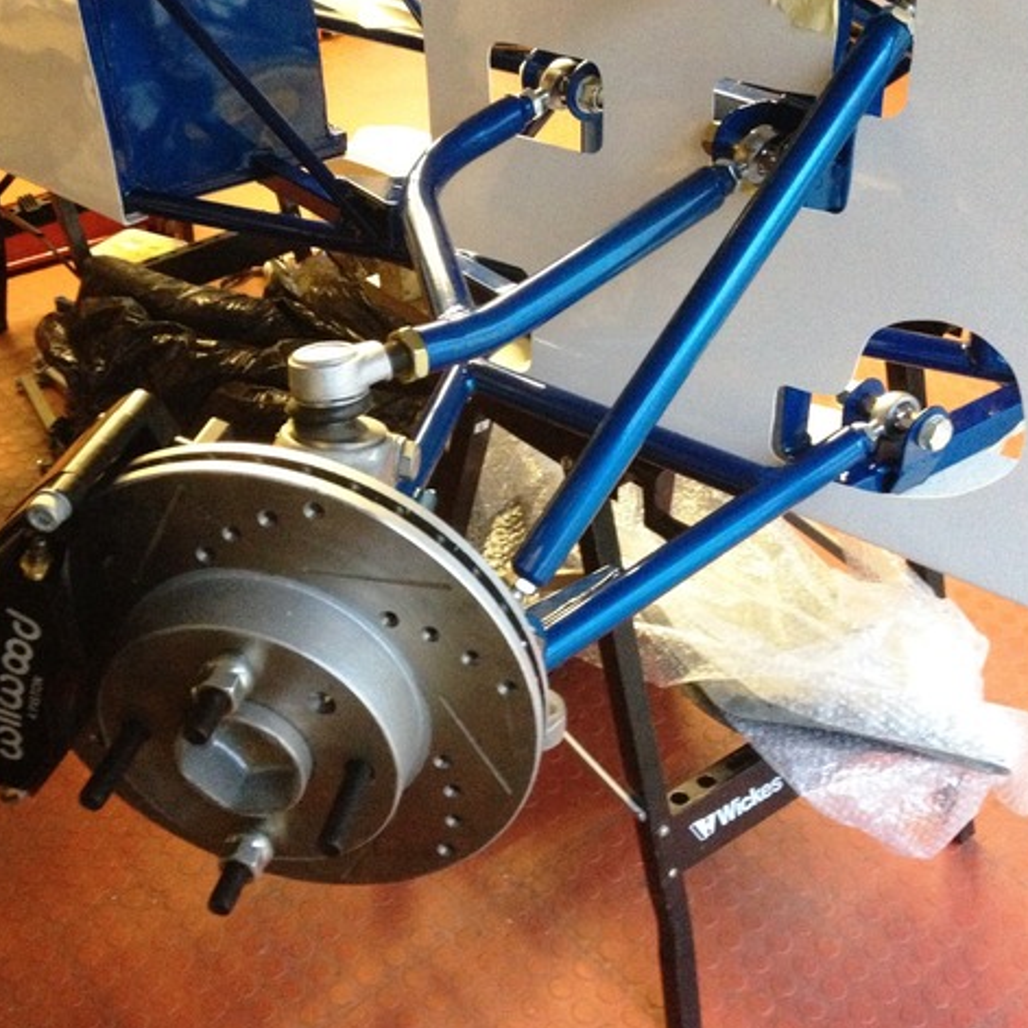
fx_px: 1411
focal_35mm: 42
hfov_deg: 40.0
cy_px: 517
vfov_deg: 40.0
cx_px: 463
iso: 500
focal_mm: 4.28
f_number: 2.4
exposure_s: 1/15
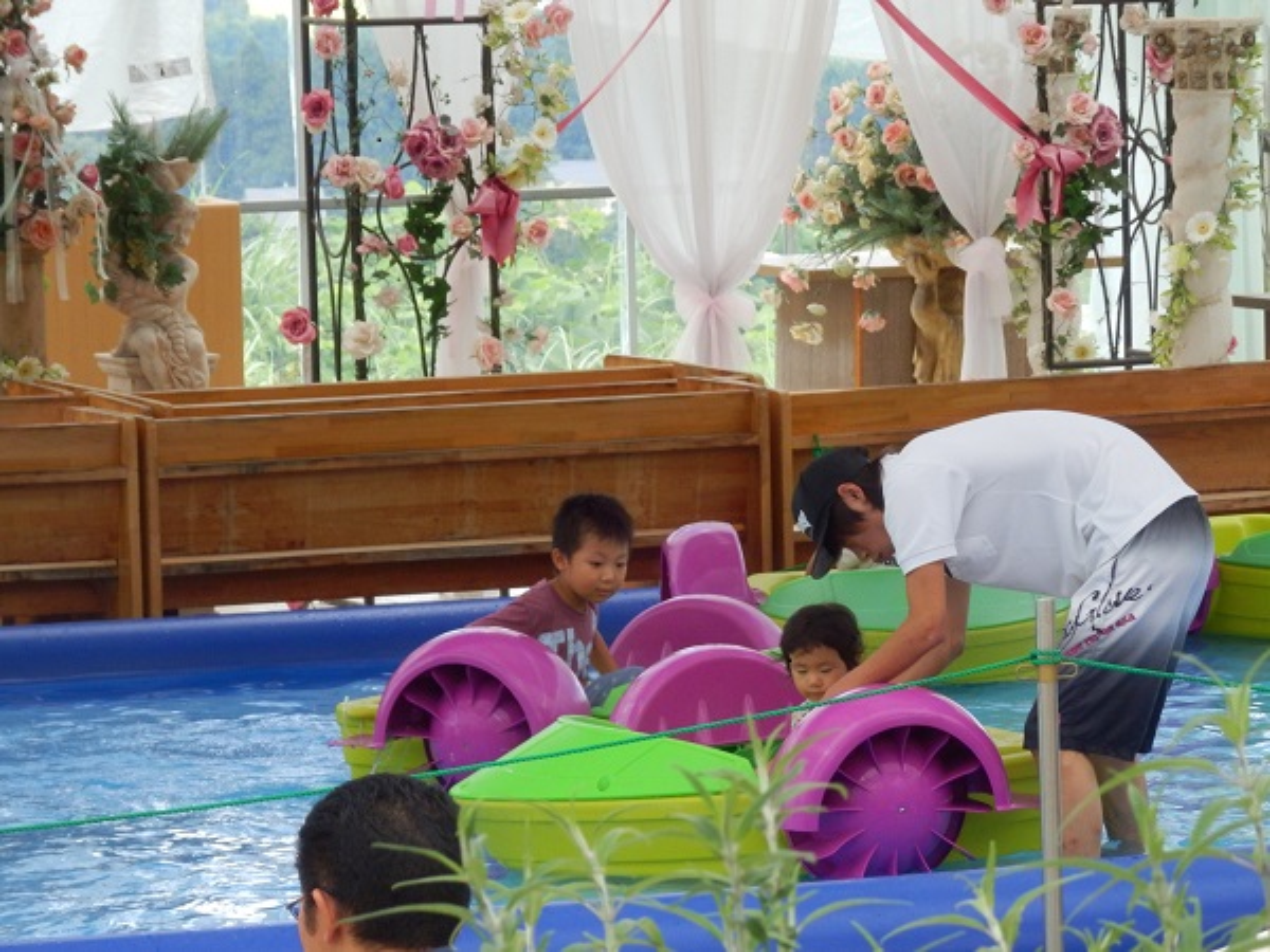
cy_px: 476
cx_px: 635
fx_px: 7484
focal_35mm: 204
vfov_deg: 7.3
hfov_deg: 9.7
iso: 320
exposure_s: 1/160
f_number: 5.9
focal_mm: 36.5
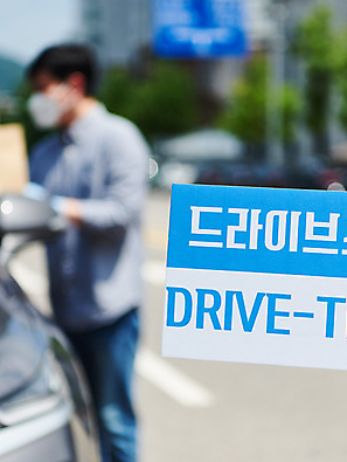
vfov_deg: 19.2
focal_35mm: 102
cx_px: 196
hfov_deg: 14.5
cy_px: 232
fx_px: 1361
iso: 200
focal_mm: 70
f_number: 3.2
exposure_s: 1/5000
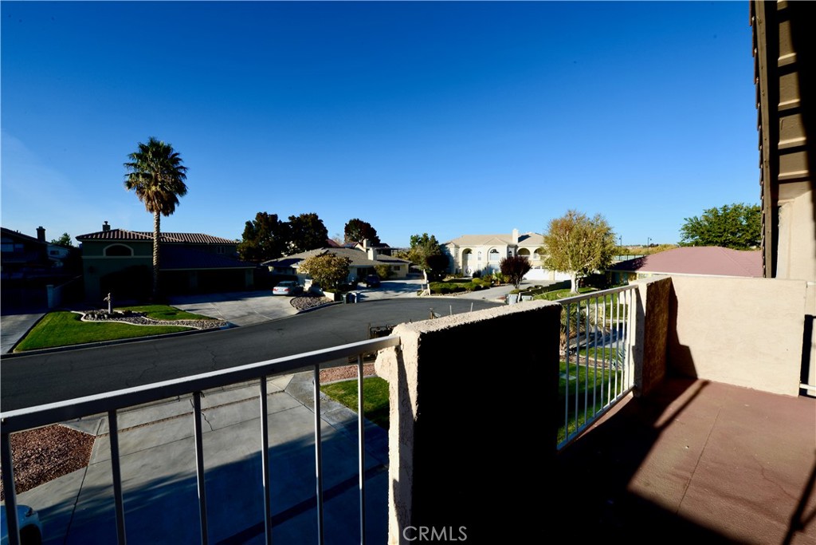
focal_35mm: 14
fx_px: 317
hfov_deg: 104.2
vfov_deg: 81.2
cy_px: 272
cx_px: 408
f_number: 20
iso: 100
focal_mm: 14
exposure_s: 1/50
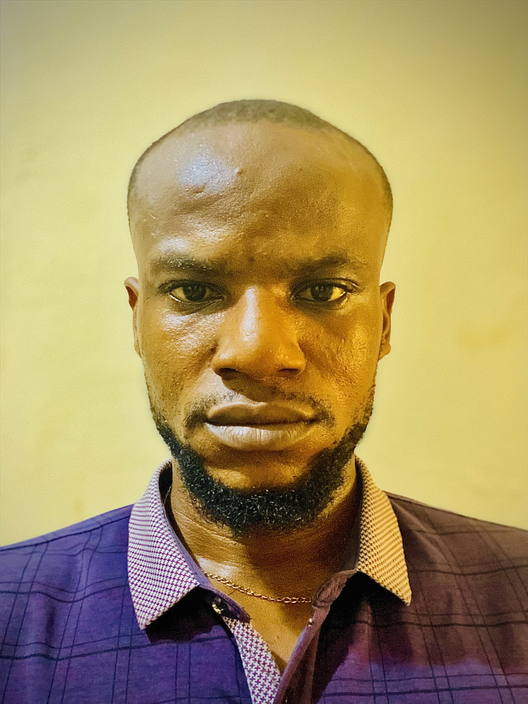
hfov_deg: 46.8
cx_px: 264
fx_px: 610
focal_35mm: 30
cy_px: 352
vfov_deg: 60.0
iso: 1000
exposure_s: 1/14
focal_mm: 2.71
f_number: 2.2
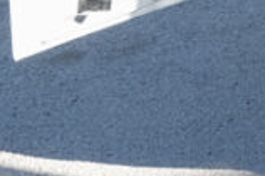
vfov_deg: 6.5
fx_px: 1478
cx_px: 641
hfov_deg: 9.2
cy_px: -246
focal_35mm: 201
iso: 160
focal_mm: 20.9
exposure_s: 1/80
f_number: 9
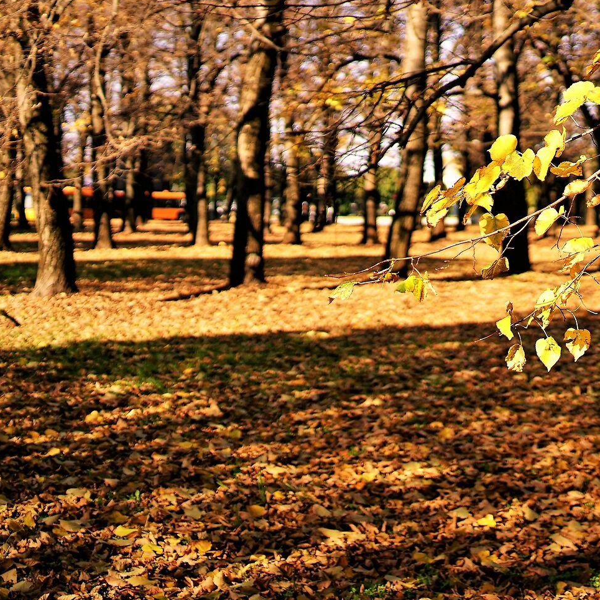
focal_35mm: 74
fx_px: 1451
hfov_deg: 23.1
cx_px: 445
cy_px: 141
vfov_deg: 23.1
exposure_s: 1/8000
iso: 200
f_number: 1.4
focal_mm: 35
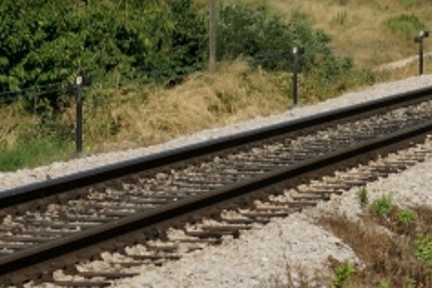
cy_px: -151
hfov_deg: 9.0
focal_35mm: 227
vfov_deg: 6.0
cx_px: 474
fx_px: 2726
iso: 200
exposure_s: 1/800
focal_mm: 35
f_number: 9
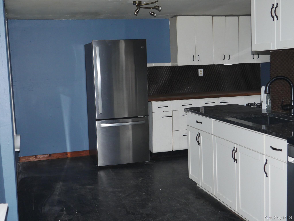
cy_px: 110
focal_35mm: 44
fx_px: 374
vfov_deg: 32.9
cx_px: 147
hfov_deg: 42.9
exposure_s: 1/160
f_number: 4.7
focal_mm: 22
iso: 1250
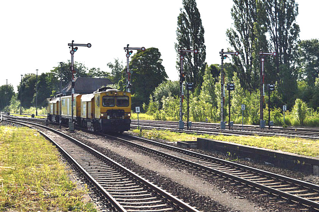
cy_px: 102
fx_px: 563
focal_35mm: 64
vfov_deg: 21.3
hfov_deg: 31.6
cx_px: 154
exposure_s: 1/2000
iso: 280
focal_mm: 35
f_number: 7.1
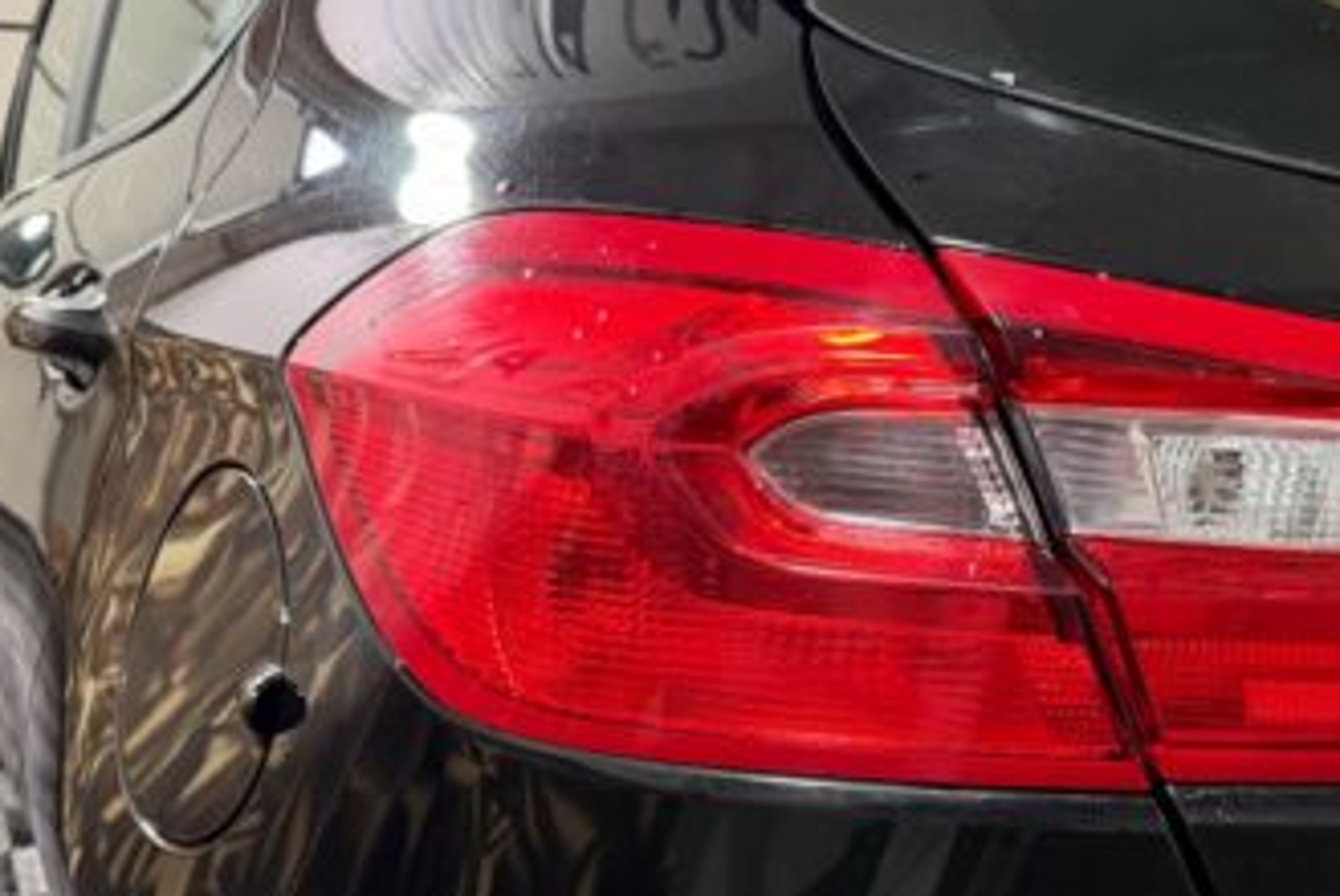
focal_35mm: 47
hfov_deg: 40.2
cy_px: 731
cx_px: 1071
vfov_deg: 28.0
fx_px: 1751
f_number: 1.78
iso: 800
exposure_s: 1/33
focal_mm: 6.76
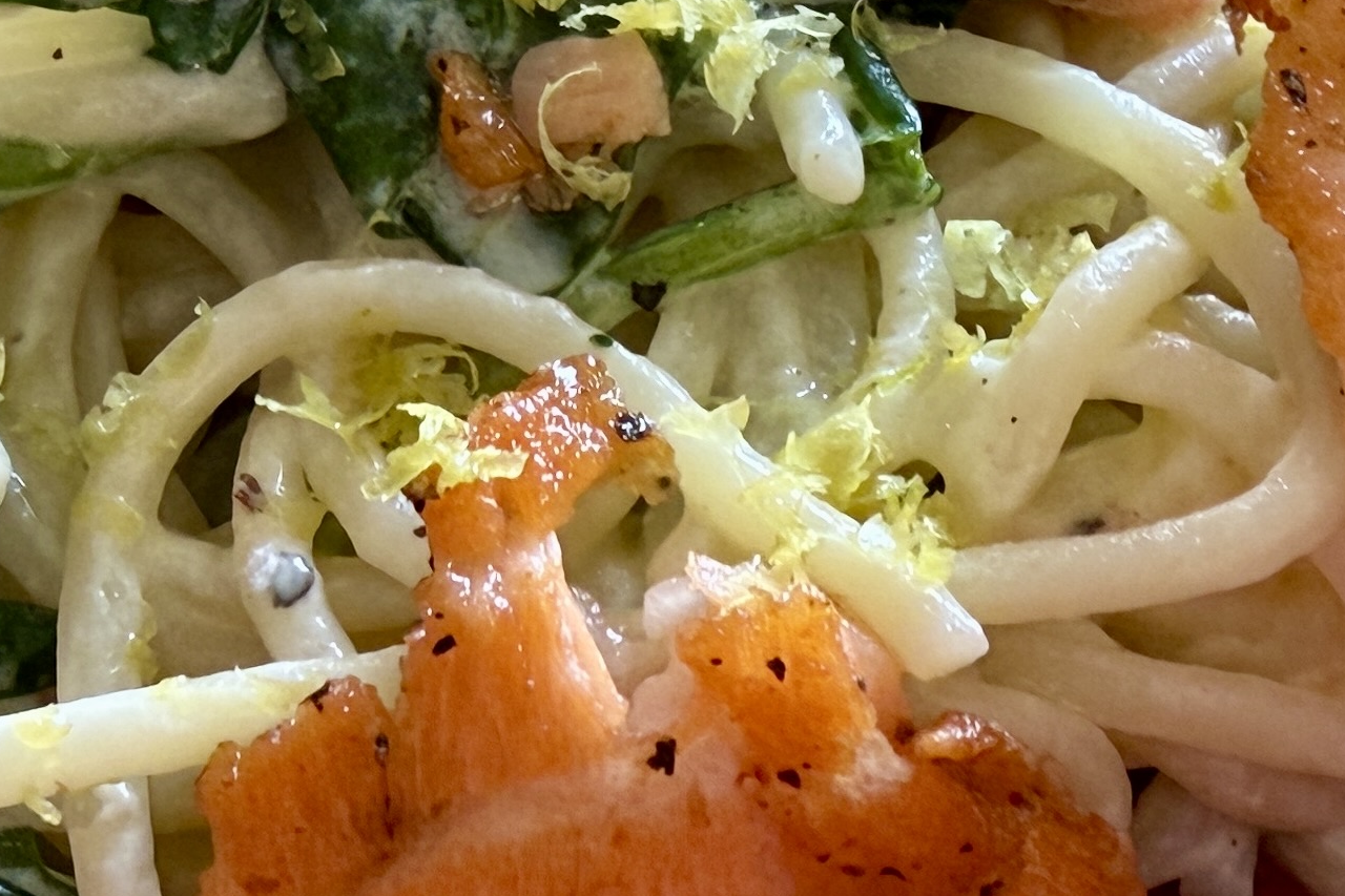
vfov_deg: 21.0
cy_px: 202
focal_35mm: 64
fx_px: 2391
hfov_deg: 31.3
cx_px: 535
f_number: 2.2
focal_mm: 2.22
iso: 200
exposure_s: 1/50
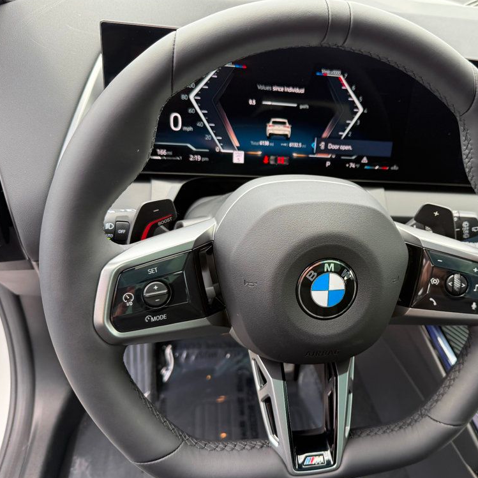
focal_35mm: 29
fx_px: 453
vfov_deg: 55.6
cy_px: 241
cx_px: 318
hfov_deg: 54.5
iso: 100
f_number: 1.78
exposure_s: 1/243
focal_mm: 6.76
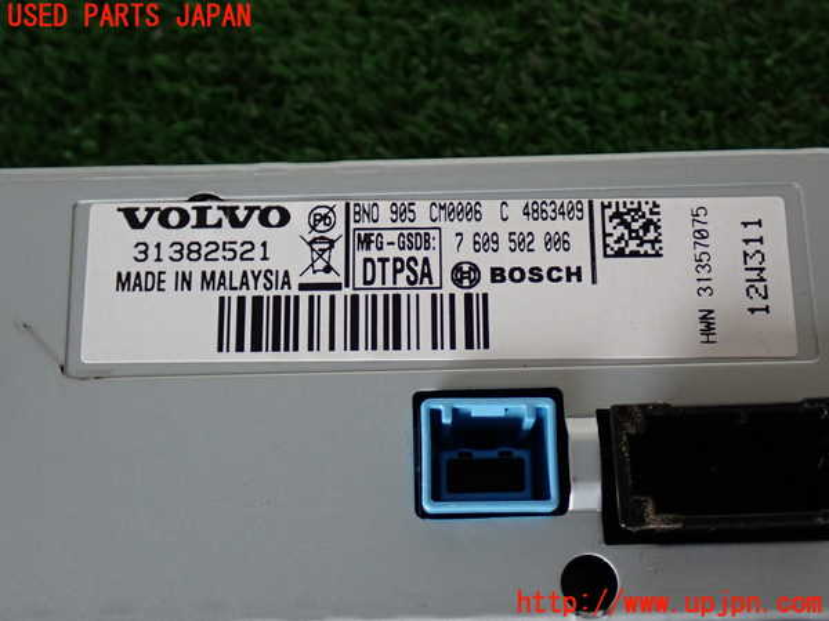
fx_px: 1293
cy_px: 310
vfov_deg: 27.0
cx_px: 414
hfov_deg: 35.5
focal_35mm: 54
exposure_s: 1/50
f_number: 3.3
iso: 320
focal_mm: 9.65
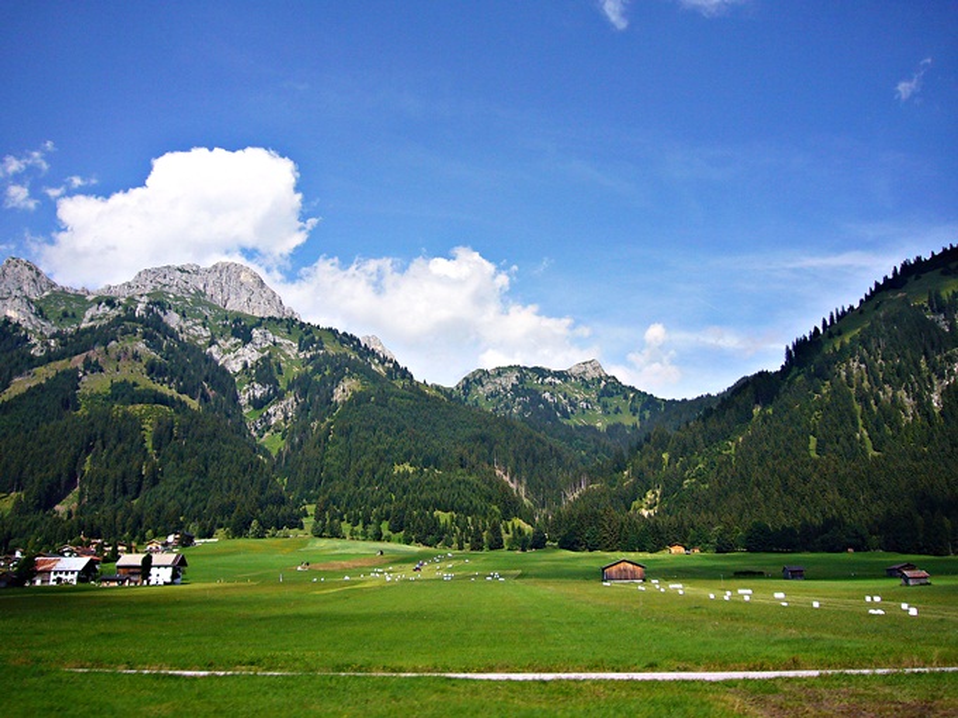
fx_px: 775
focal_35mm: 28
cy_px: 359
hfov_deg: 63.4
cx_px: 479
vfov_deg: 49.7
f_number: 5.6
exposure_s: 1/320
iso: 80
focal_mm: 4.6
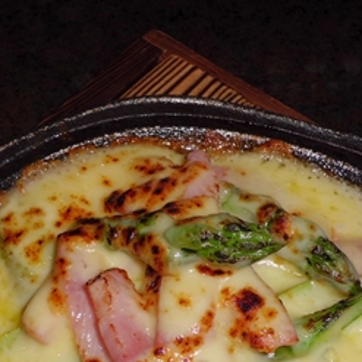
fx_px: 722
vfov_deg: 27.7
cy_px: 283
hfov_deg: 28.1
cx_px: 202
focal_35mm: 61
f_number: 2.9
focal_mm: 5.5
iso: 64
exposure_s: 1/60
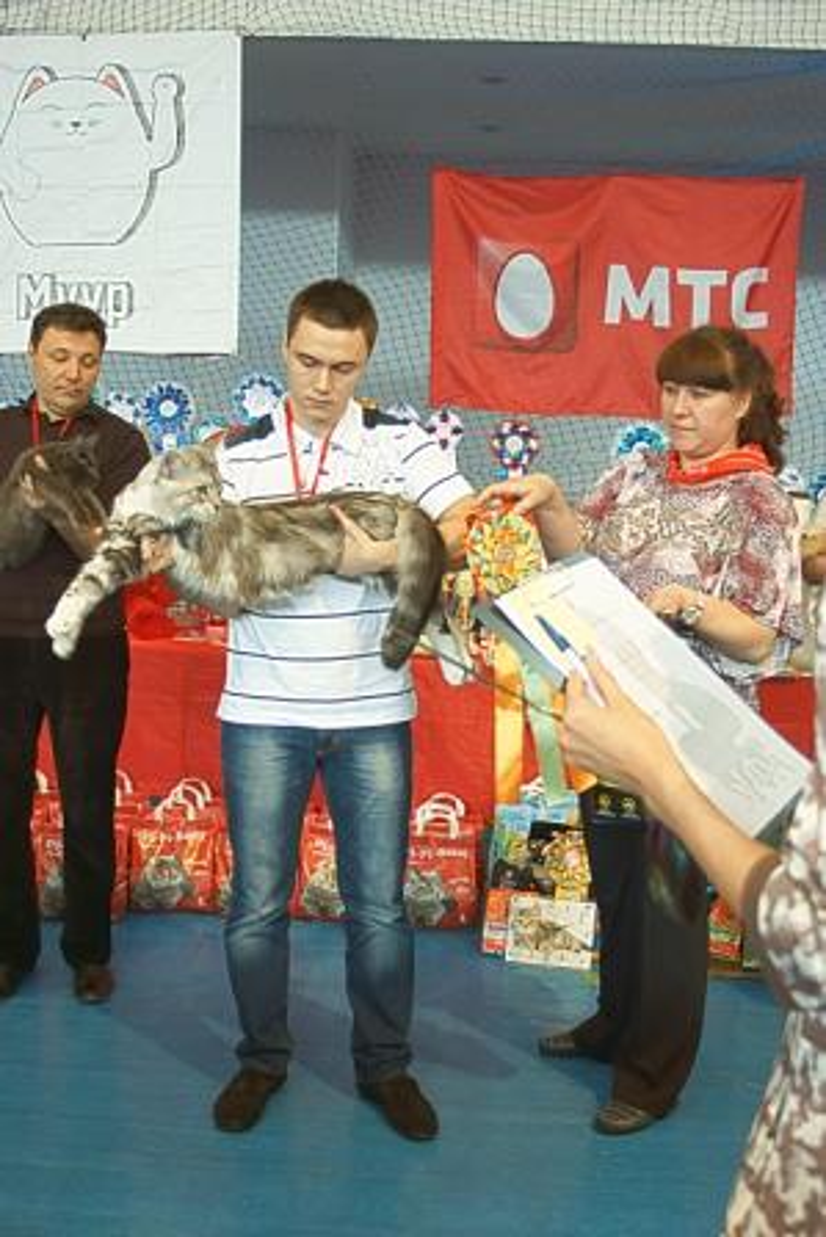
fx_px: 1444
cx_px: 413
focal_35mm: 42
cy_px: 618
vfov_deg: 46.4
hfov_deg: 31.9
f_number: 4
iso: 100
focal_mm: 28
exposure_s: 1/10
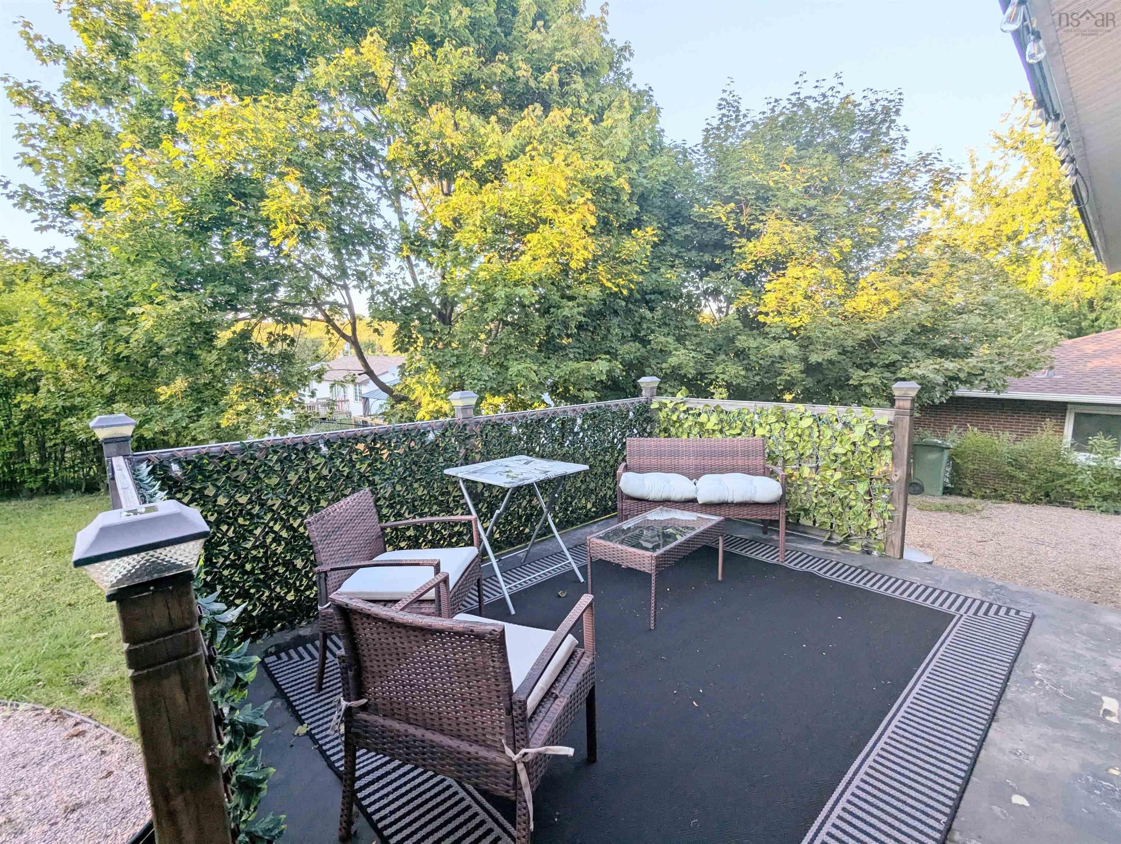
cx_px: 560
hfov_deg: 94.4
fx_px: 519
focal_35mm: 16
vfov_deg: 78.2
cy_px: 422
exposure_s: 1/292
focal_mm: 2.35
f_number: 2.2
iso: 51
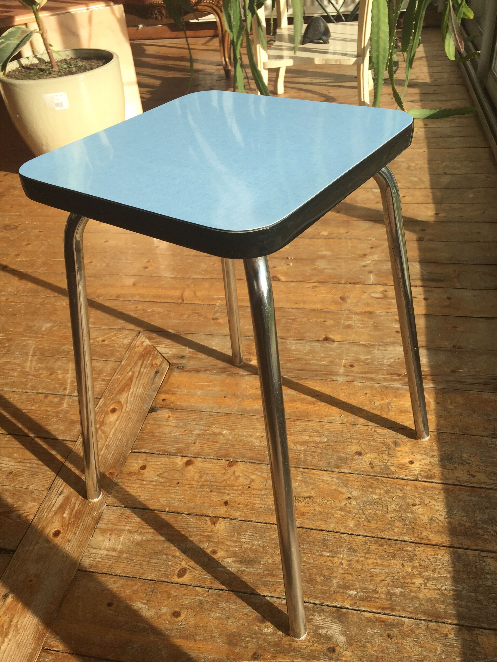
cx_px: 248
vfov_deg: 61.7
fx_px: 555
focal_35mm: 29
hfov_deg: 48.2
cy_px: 331
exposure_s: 1/1364
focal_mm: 4.15
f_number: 2.2
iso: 32
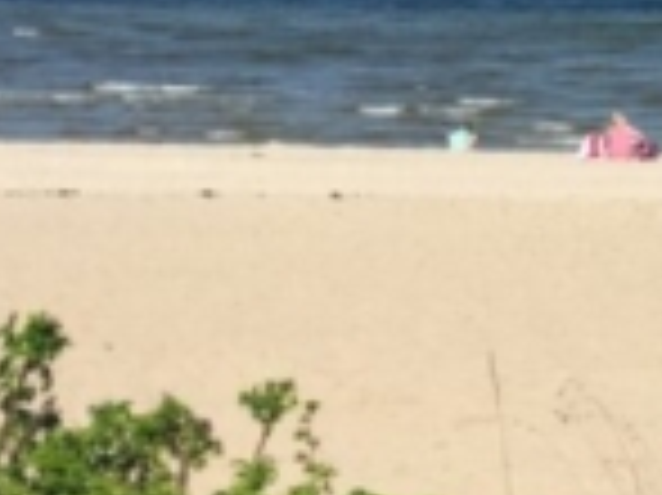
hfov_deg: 14.9
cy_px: -198
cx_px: 865
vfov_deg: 11.4
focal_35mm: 126
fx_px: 2408
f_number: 2.2
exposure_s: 1/2198
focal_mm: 4.15
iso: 32
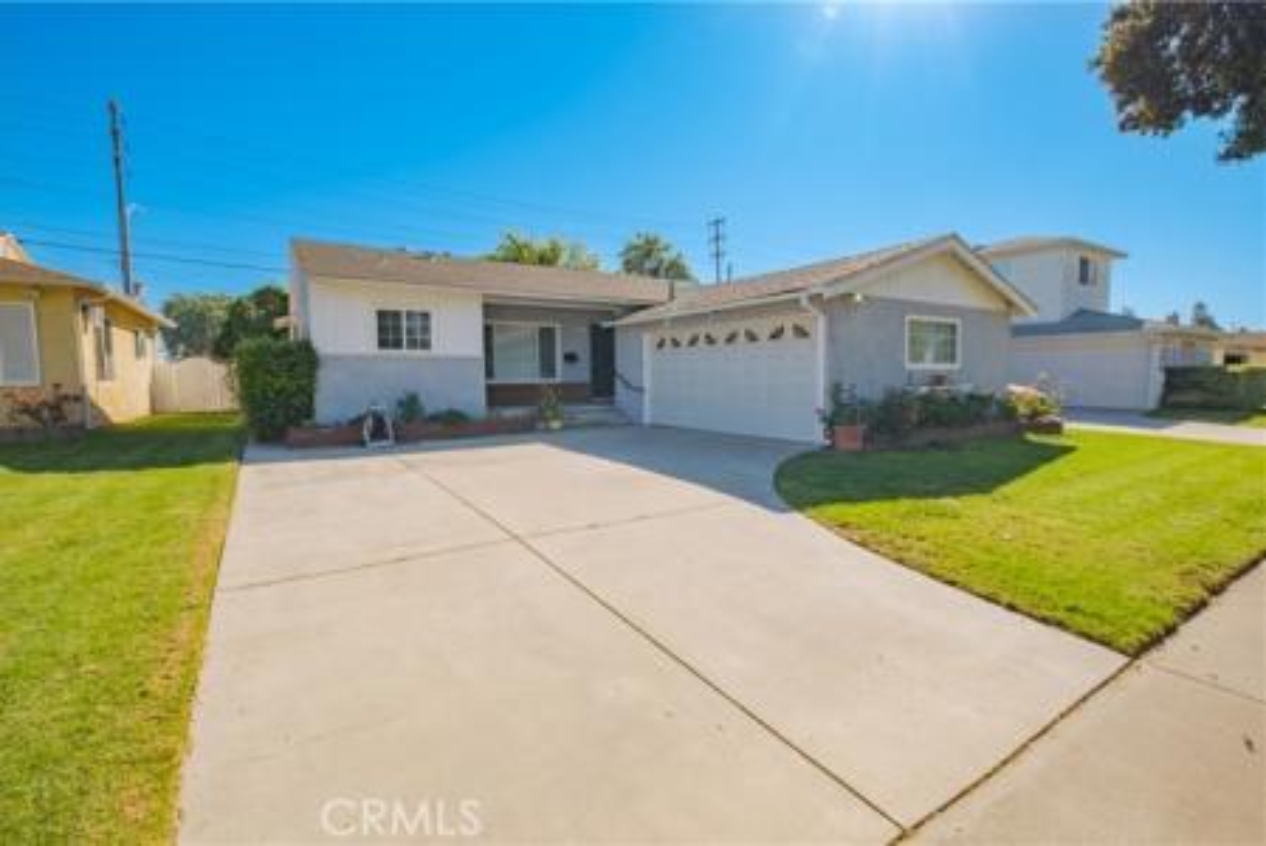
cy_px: 423
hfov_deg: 100.4
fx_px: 528
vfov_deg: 77.4
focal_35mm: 15
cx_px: 633
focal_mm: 10
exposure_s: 1/640
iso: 200
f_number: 13
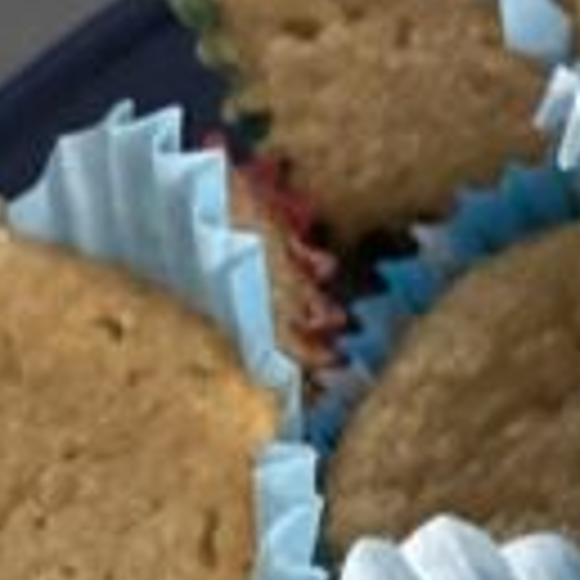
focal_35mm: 231
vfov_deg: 7.0
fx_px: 4379
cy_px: 1502
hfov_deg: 7.3
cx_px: 1147
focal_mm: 3.99
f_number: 1.8
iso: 400
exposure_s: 1/30
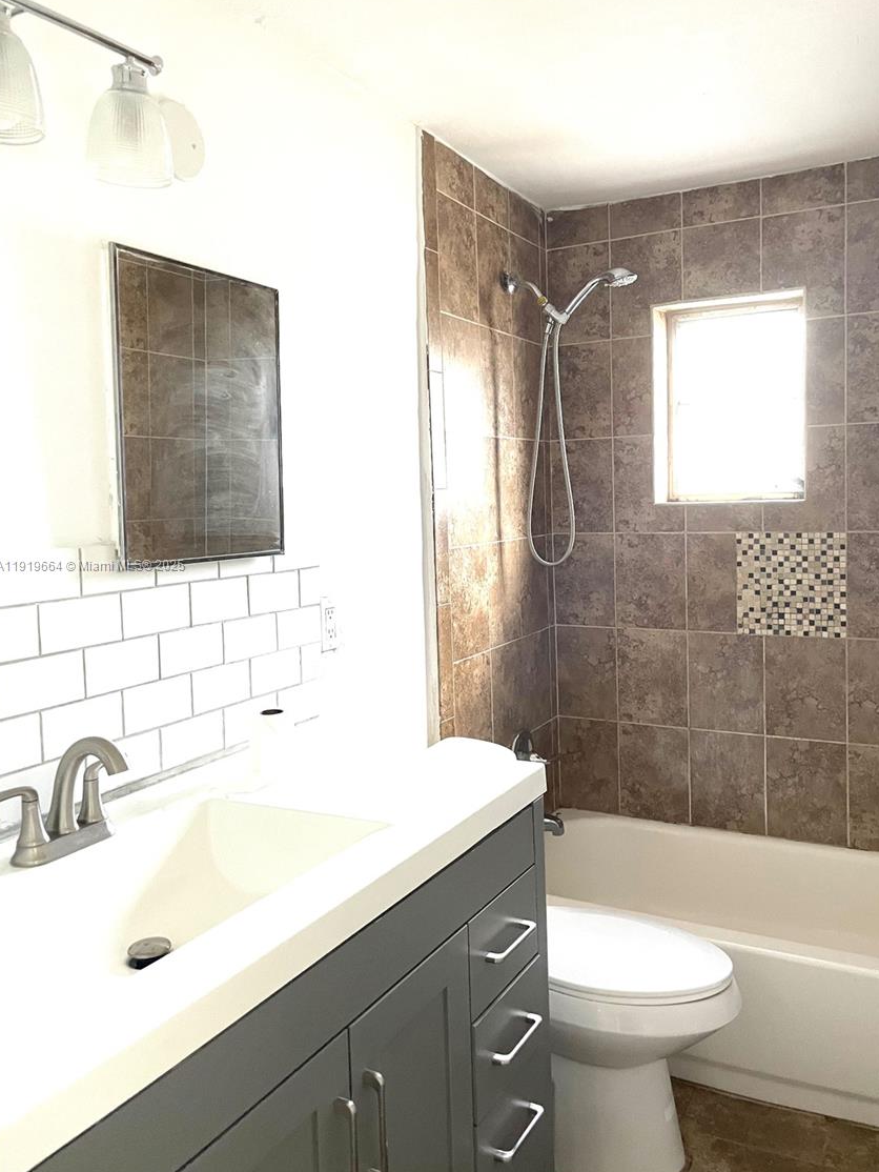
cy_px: 566
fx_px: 948
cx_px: 465
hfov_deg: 49.7
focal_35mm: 28
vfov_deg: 63.4
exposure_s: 1/60
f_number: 1.6
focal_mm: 4.2
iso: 250
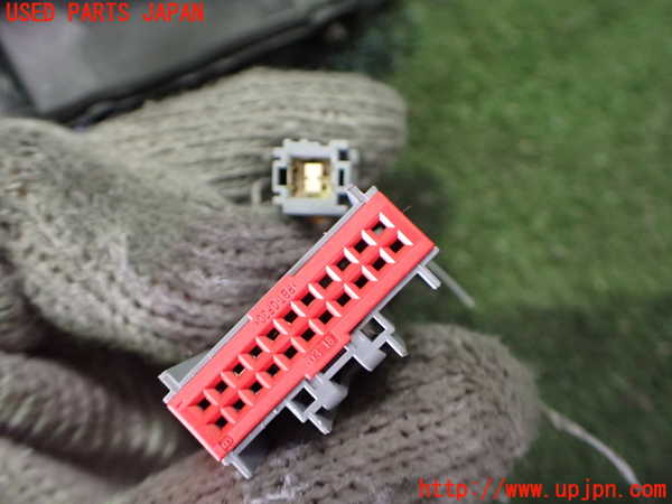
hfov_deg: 60.0
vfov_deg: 46.8
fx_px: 582
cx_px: 336
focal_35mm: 30
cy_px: 252
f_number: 2.3
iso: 800
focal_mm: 5.4
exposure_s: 1/40
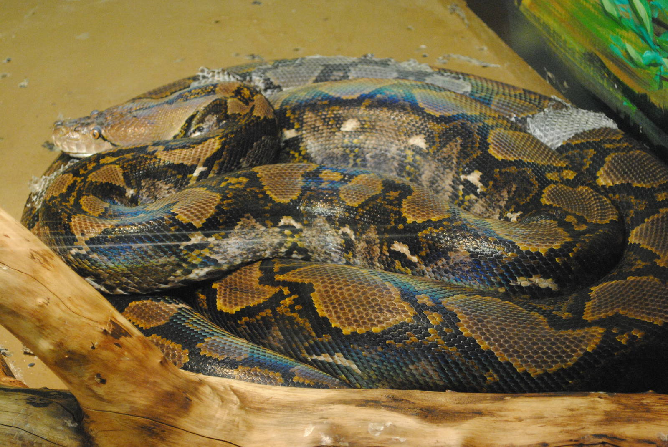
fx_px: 1533
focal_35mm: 82
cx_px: 334
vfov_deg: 16.6
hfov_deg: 24.6
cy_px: 224
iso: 1600
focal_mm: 55
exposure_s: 1/13
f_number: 5.6
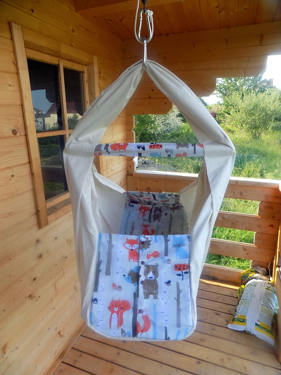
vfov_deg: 73.9
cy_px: 188
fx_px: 249
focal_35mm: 23
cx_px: 140
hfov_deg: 58.9
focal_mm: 4
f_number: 3.1
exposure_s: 1/160
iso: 80
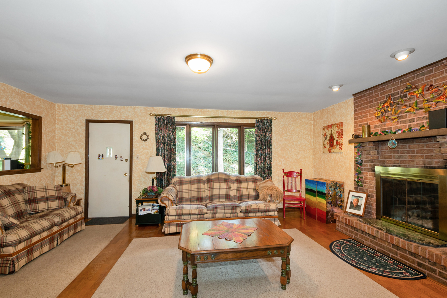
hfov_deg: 100.4
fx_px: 186
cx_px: 224
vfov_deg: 77.3
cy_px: 149
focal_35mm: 15
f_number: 7.1
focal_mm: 10
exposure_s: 1/4
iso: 250
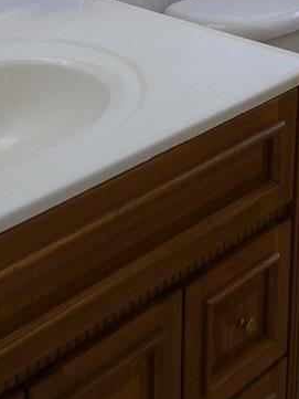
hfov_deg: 15.6
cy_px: -147
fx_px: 1070
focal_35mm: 93
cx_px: 298
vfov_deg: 19.2
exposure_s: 1/30
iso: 125
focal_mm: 4.7
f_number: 3.3
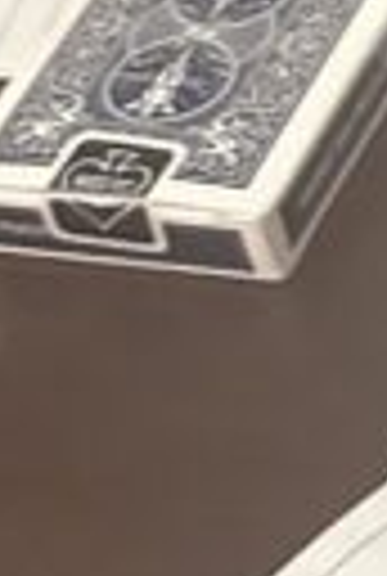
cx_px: 1350
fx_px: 3191
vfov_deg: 10.2
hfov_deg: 6.1
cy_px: -40
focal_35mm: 199
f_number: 1.78
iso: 1000
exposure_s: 1/58
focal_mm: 6.86
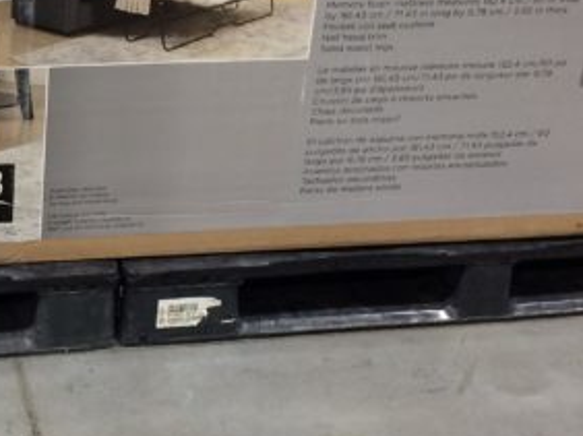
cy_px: 134
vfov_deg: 18.6
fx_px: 1329
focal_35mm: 79
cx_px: 70
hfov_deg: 24.1
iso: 100
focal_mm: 4.15
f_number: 2.2
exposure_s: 1/30
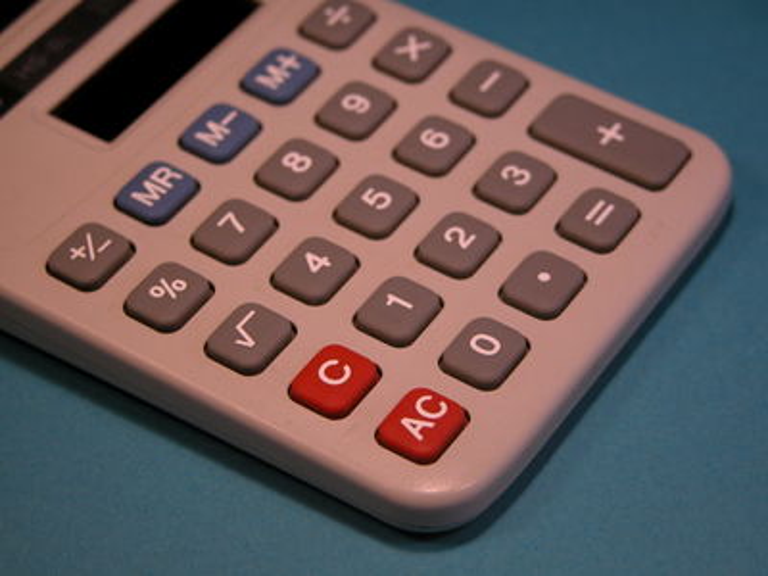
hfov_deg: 18.4
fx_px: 2374
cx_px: 384
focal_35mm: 107
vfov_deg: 13.8
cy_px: 288
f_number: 3.7
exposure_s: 1/250
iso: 100
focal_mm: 27.3
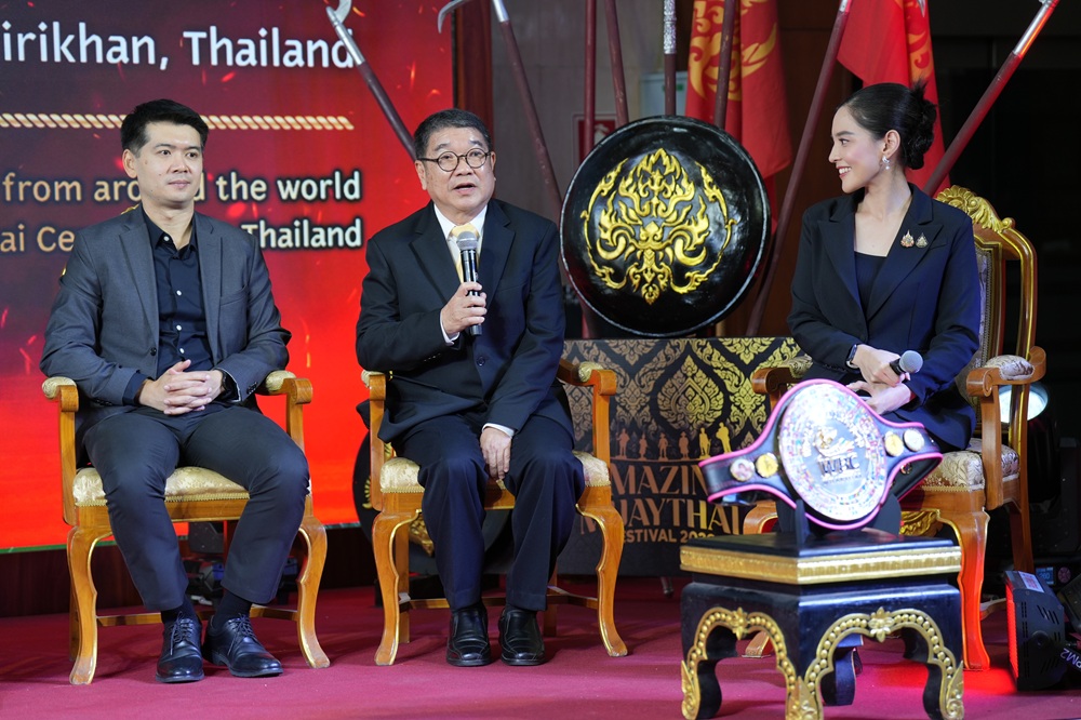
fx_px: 3752
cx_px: 540
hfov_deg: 16.4
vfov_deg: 11.0
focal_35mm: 125
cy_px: 360
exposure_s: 1/200
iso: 320
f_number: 2.8
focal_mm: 125
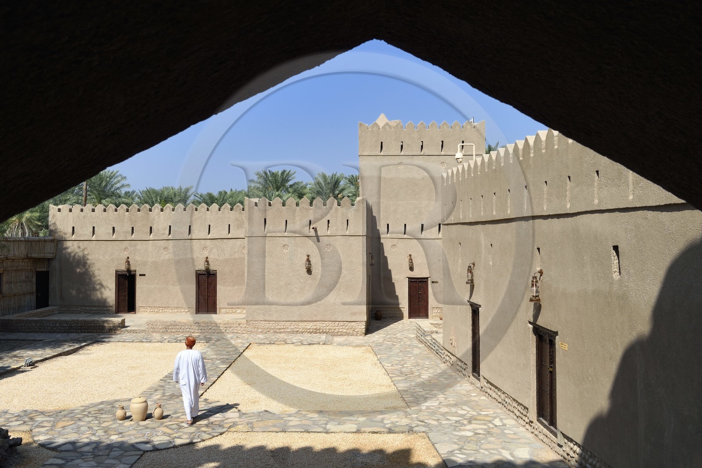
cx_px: 351
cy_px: 234
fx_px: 604
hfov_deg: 60.3
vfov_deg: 42.3
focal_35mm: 31
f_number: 18
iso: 200
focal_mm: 31
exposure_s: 1/200
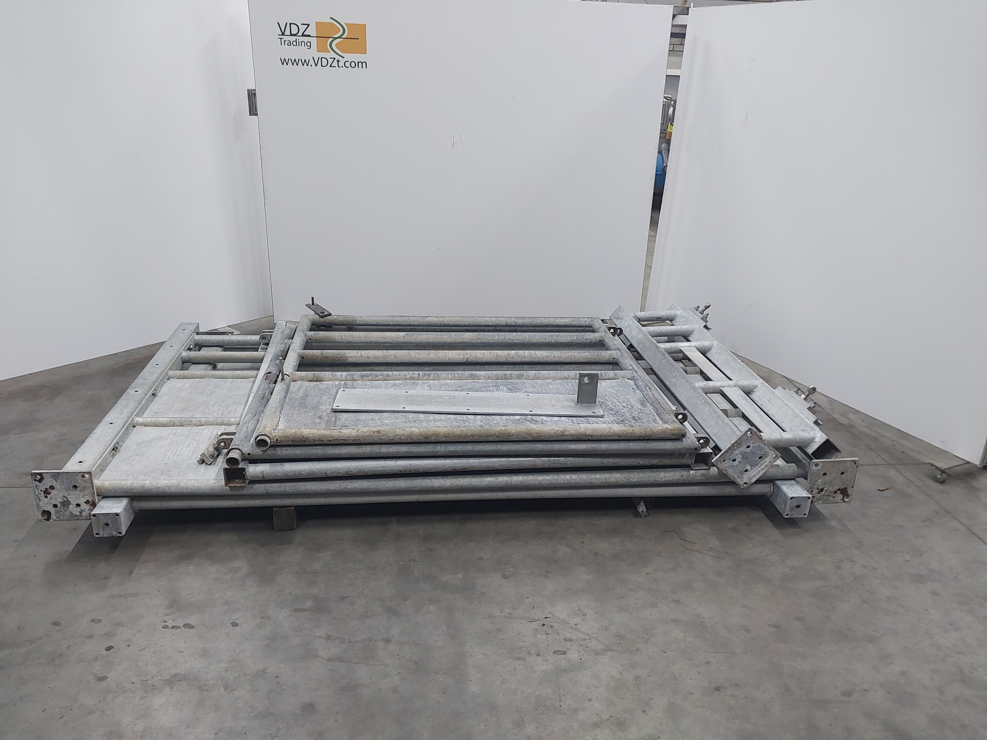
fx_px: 770
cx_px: 494
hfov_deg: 65.3
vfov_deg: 51.4
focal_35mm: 27
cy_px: 370
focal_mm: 4
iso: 320
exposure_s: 1/50
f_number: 1.8
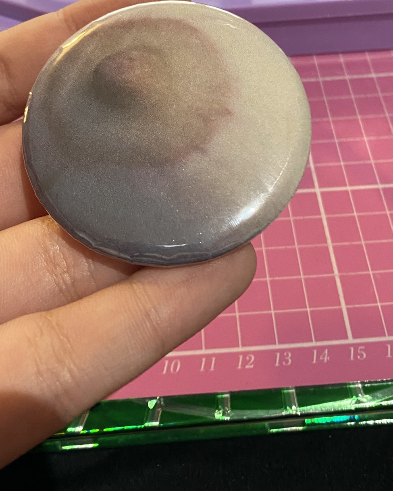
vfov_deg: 43.5
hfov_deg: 36.5
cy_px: 127
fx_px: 596
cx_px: 193
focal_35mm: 41
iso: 400
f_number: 1.8
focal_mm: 4.25
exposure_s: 1/60
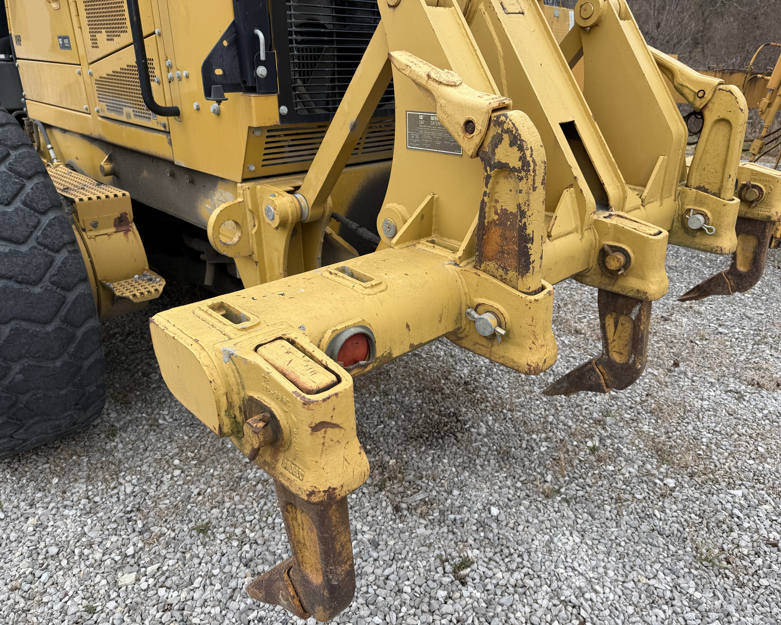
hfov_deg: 68.0
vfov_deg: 56.8
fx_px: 578
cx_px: 413
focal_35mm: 25
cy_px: 312
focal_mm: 6.76
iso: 80
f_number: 1.78
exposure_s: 1/765
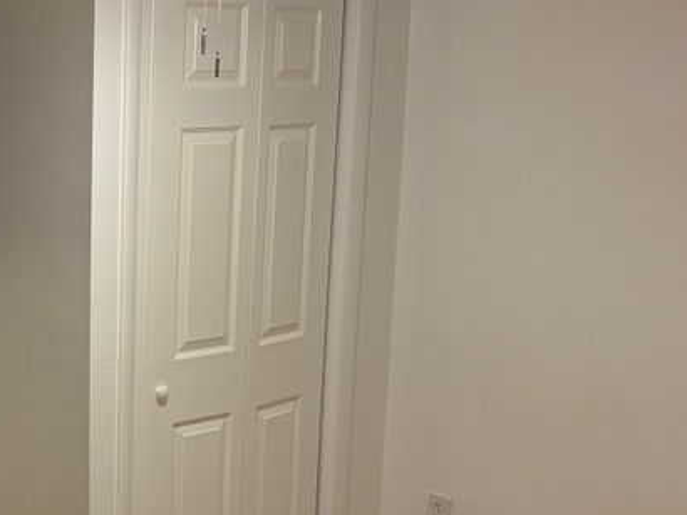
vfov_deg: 22.4
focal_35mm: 65
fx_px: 1289
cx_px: 8
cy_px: 386
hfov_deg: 28.1
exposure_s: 1/120
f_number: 1.6
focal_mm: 5.96
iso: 80
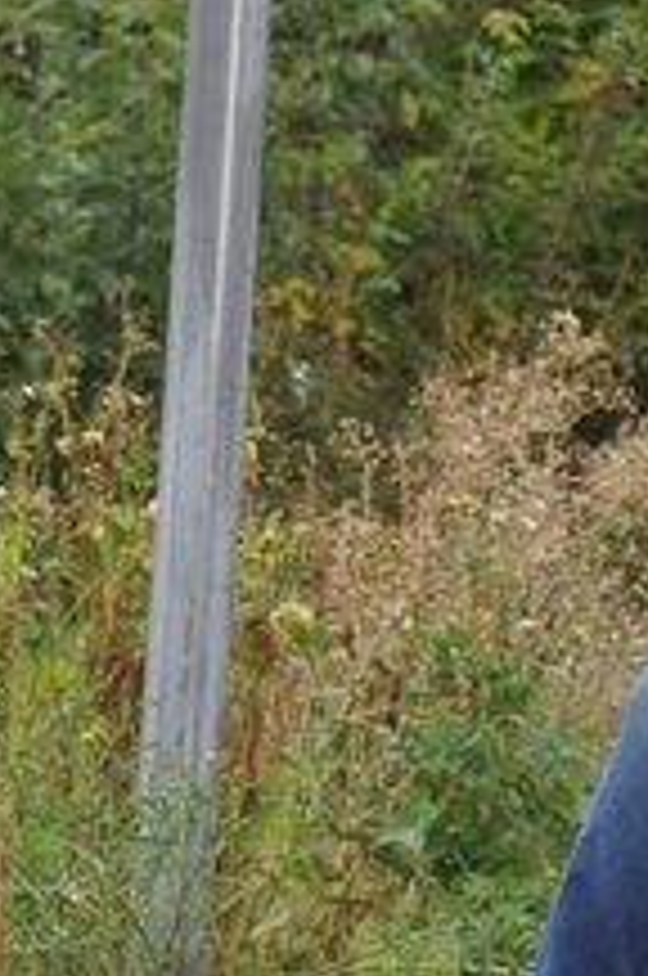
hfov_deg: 5.7
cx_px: 936
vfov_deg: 8.6
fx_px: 6475
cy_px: 317
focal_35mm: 239
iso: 560
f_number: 4.8
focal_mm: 75
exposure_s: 1/250
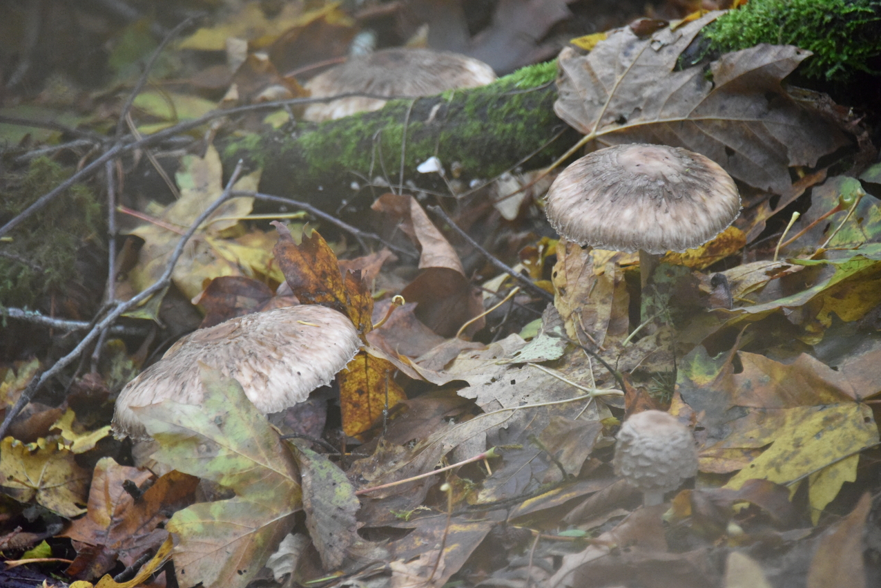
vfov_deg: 4.6
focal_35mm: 301
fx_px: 7366
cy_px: 294
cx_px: 440
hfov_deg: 6.8
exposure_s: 1/640
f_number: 5.6
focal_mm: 300
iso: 9000
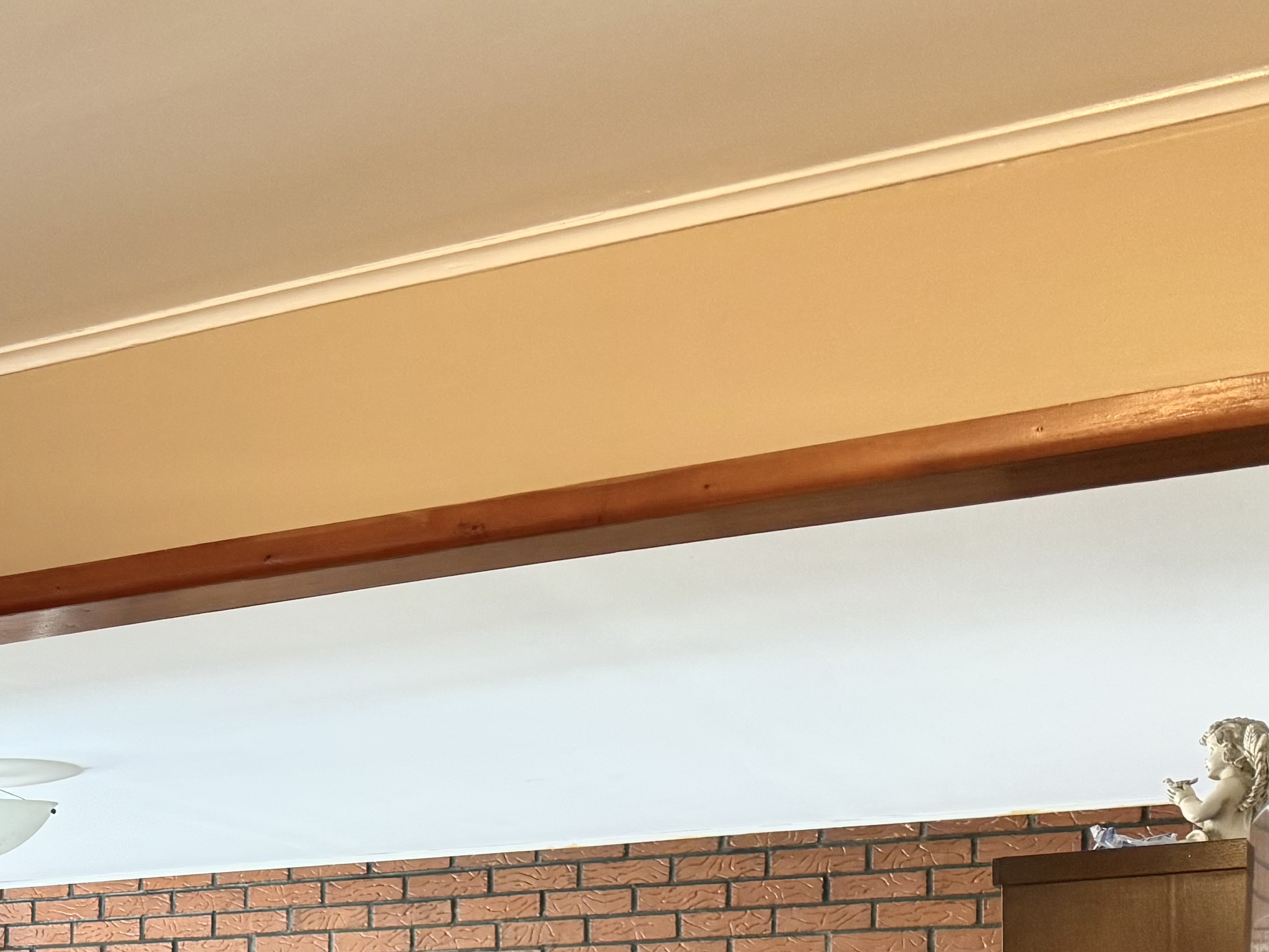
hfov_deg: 26.6
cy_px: 1152
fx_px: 2310
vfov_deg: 21.6
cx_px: -321
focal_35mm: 63
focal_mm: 6.76
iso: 160
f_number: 1.78
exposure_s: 1/60
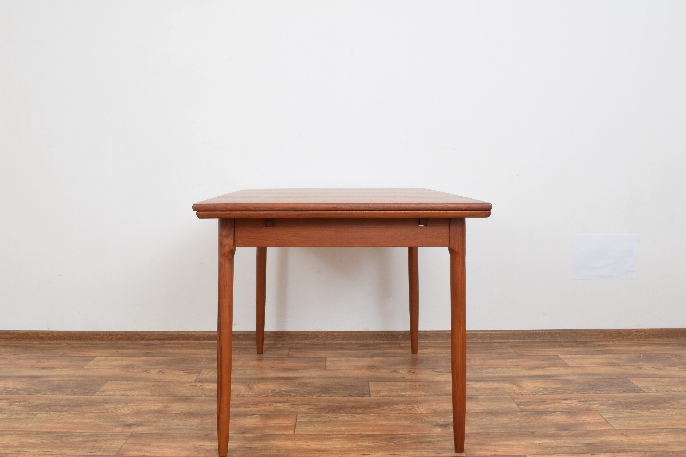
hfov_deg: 55.1
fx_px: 657
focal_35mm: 34
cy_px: 228
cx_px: 343
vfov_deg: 38.4
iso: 100
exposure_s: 3
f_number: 25
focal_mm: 23
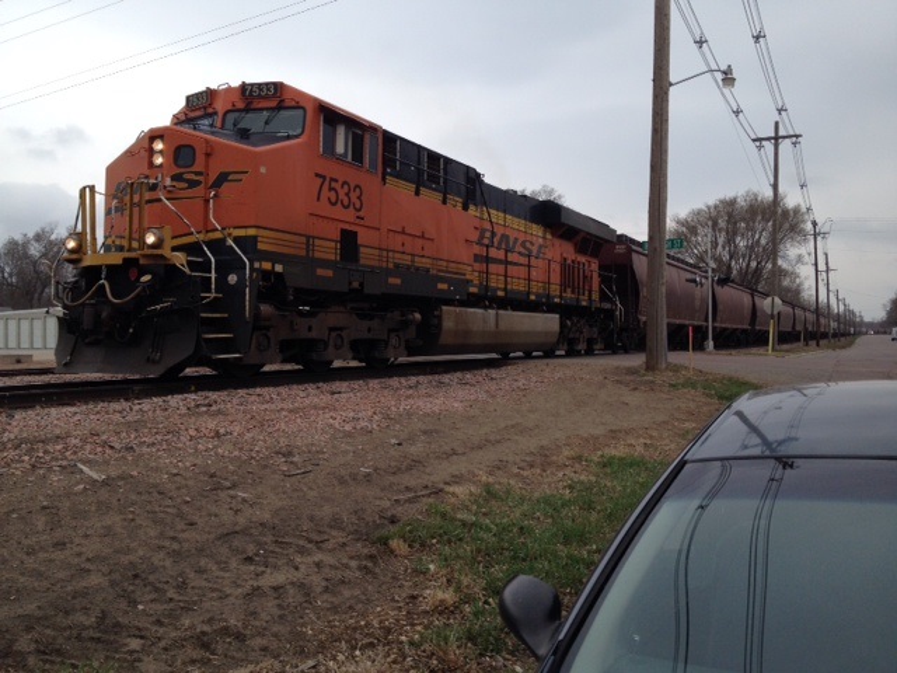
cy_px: 336
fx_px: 907
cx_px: 448
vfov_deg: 40.7
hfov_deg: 52.6
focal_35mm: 35
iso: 50
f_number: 2.4
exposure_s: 1/986
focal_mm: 4.28
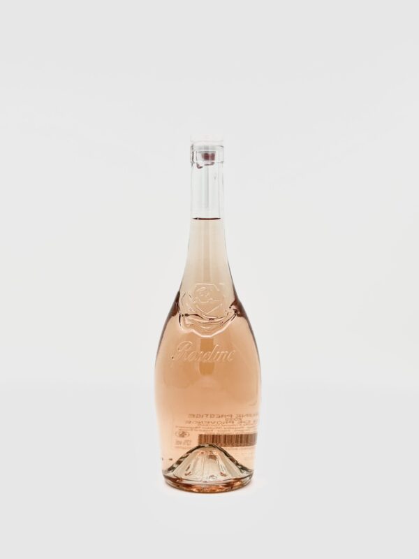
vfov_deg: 39.7
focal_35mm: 48
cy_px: 280
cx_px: 210
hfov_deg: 30.3
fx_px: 775
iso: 64
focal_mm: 6.86
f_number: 1.78
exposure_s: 1/1095
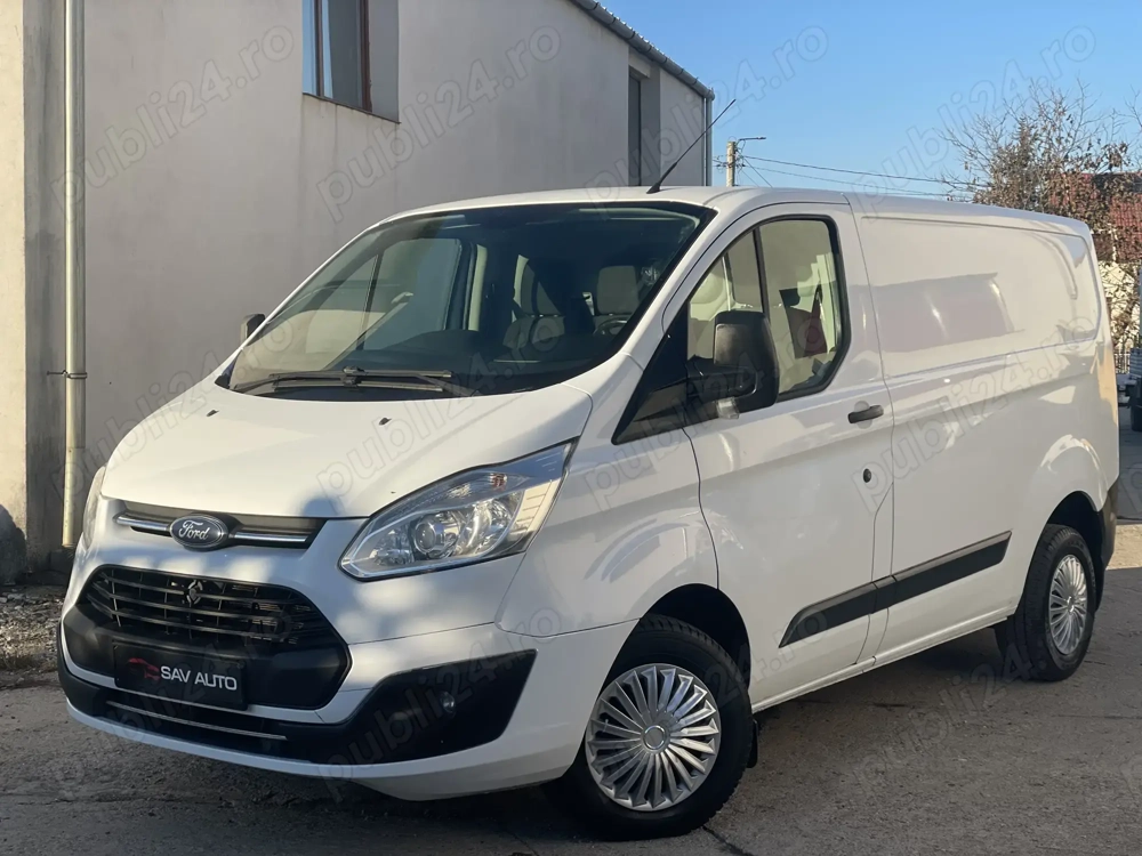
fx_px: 1716
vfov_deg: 28.0
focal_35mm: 52
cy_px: 428
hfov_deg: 36.8
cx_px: 571
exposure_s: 1/1370
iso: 32
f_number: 2
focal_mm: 6
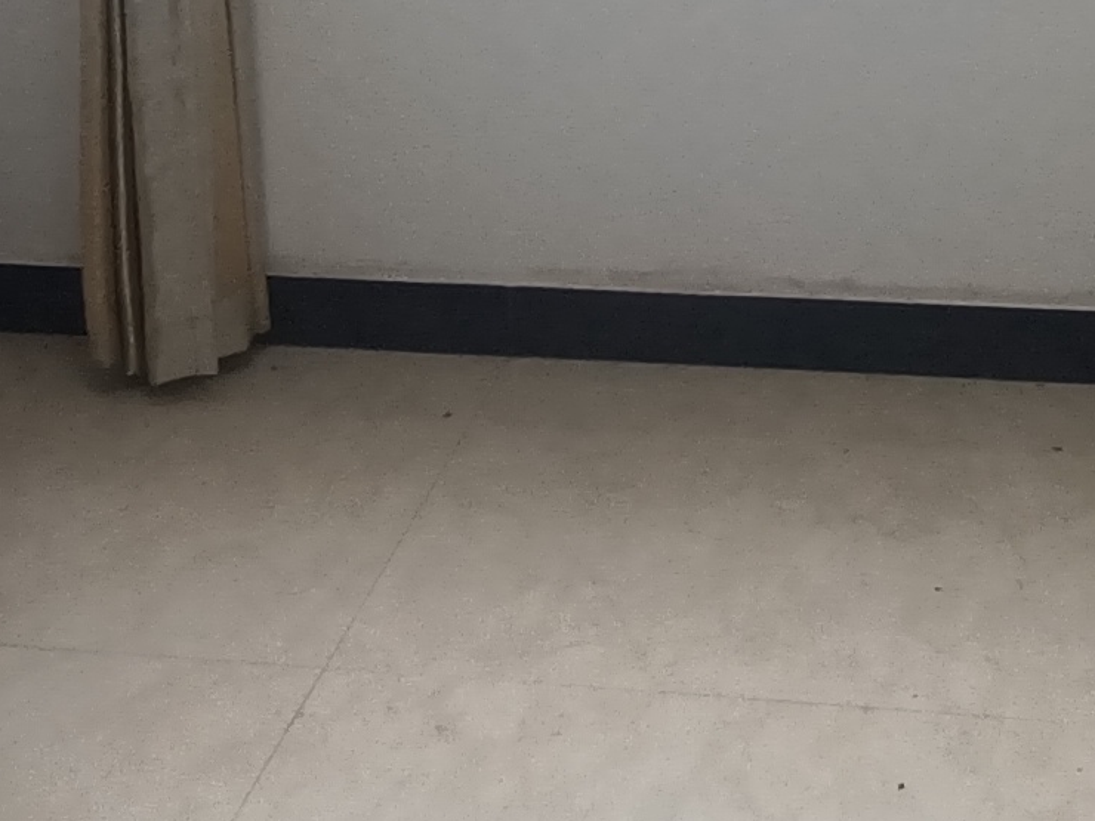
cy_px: -142
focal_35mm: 75
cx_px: 682
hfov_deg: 25.9
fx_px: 2372
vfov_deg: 18.7
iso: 174
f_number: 2.4
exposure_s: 1/33.3
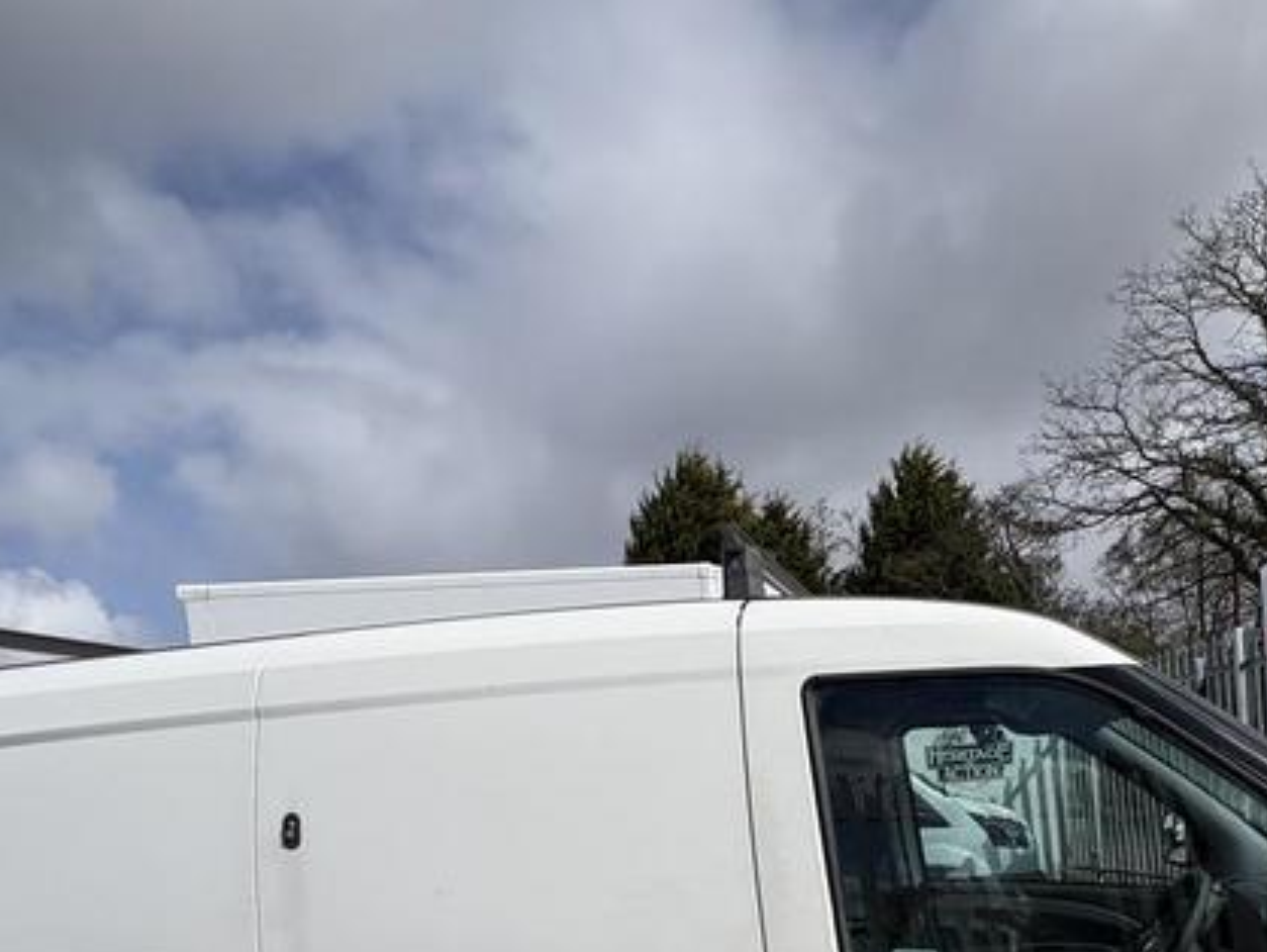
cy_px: 919
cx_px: 870
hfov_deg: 58.2
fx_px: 1099
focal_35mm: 30
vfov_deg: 41.6
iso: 50
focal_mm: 2.22
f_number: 2.2
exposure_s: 1/4132
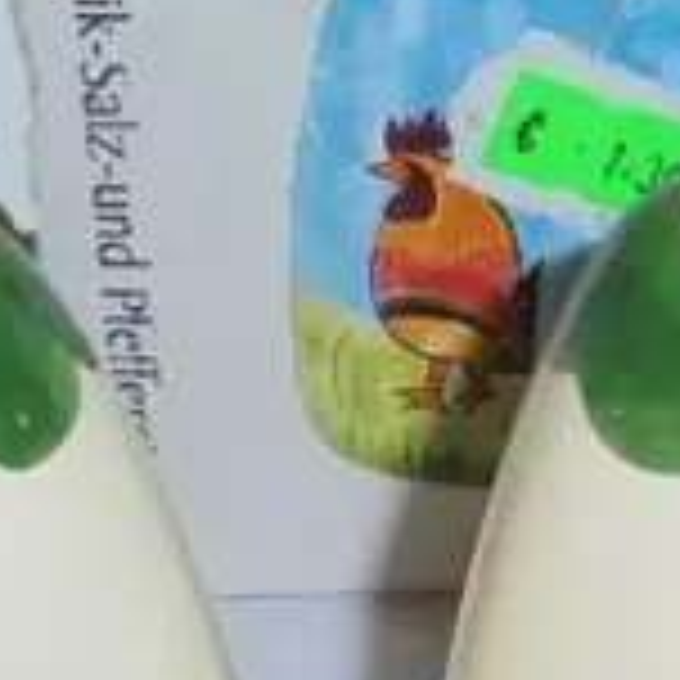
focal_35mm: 121
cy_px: 608
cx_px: 410
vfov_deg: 14.3
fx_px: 2689
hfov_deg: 14.4
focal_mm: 7.8
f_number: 4.5
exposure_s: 1/50
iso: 100
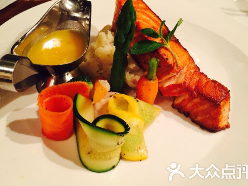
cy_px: 92
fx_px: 222
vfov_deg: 45.4
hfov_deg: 58.3
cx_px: 129
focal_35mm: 31
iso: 400
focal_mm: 4.15
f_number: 2.2
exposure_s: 1/15
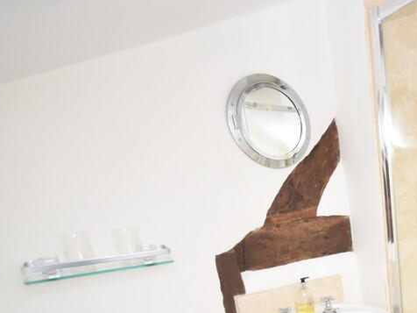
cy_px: 285
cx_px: 406
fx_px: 373
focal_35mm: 31
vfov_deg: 41.6
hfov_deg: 49.0
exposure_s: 1/160
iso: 800
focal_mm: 10
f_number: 4.5
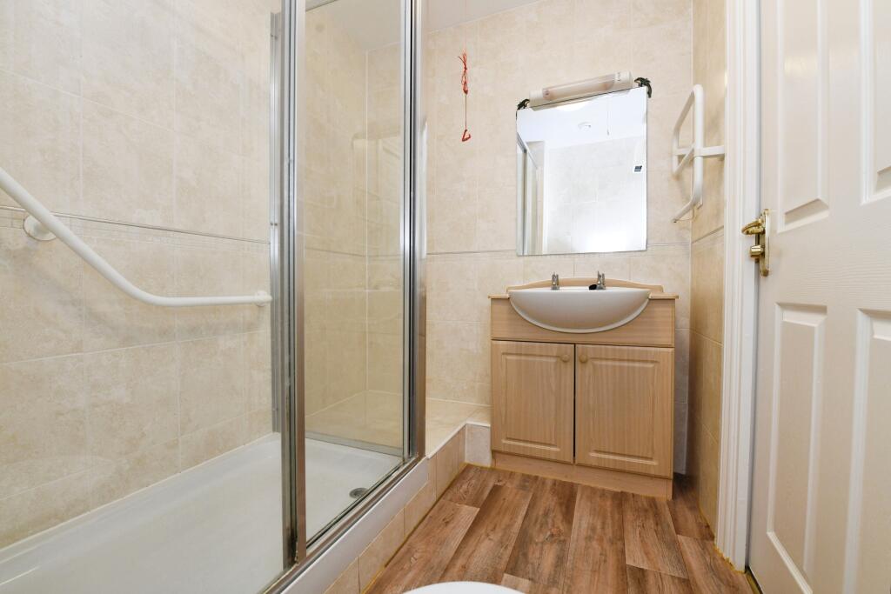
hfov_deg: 100.4
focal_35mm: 15
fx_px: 371
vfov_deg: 77.3
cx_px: 446
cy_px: 297
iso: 800
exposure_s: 1/60
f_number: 8
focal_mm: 15
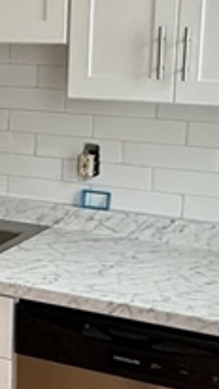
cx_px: -21
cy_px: 166
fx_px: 784
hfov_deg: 15.5
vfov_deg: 27.8
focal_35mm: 76
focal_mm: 2.22
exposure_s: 1/120
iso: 200
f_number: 2.2
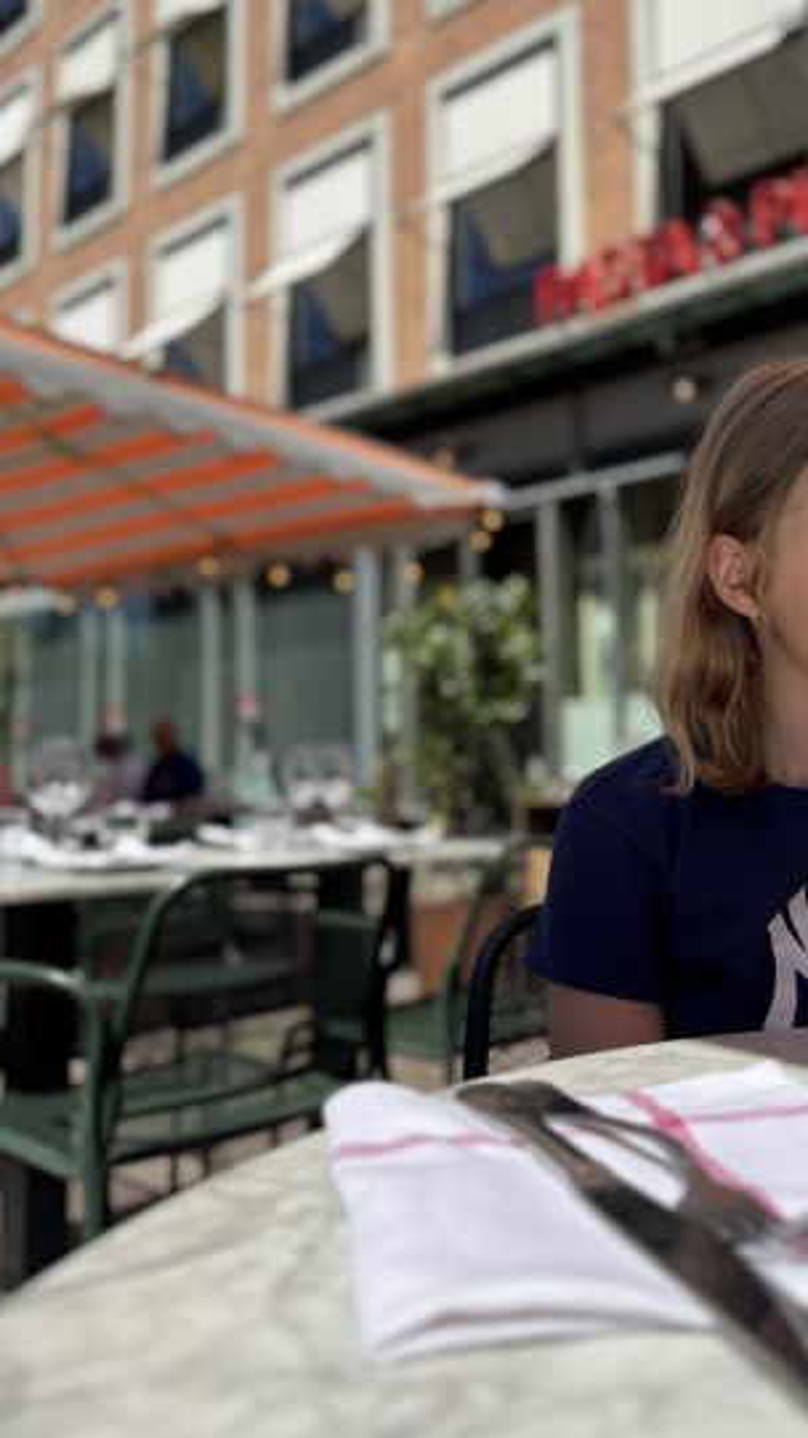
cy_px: 670
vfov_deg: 66.0
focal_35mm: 29
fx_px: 1105
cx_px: 556
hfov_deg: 39.5
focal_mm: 6.76
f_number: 1.78
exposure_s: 1/4310
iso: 80
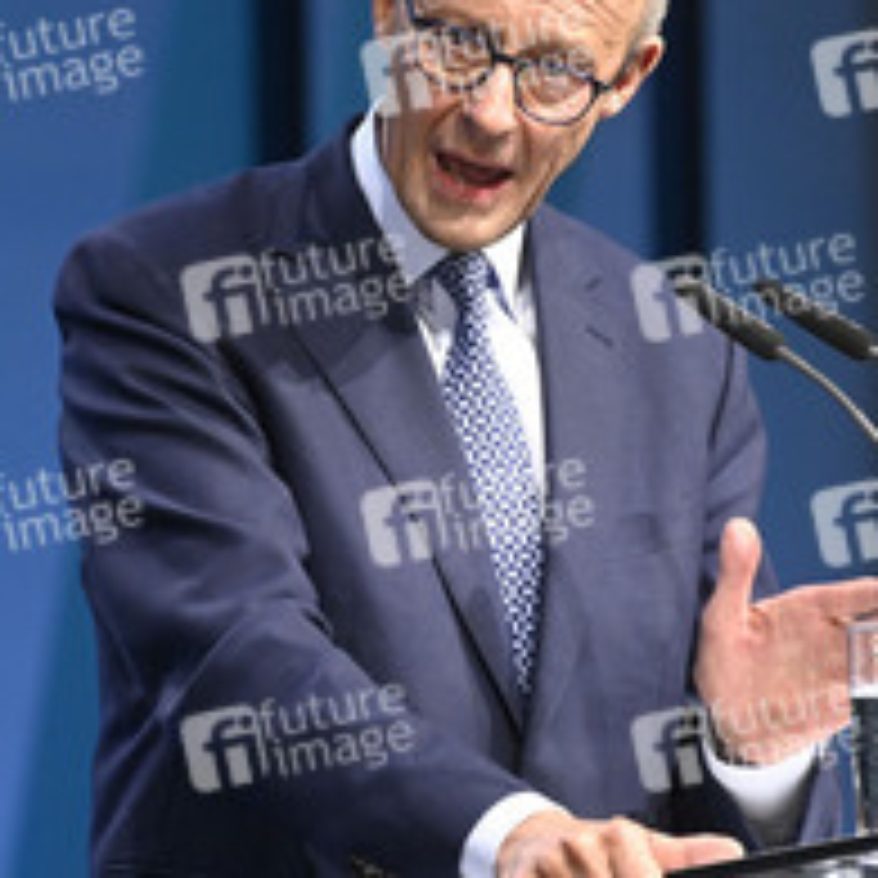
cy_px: 401
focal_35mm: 864
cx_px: 358
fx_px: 24793
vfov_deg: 2.0
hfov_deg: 2.0
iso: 8000
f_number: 5.6
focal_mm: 440
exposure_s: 1/500
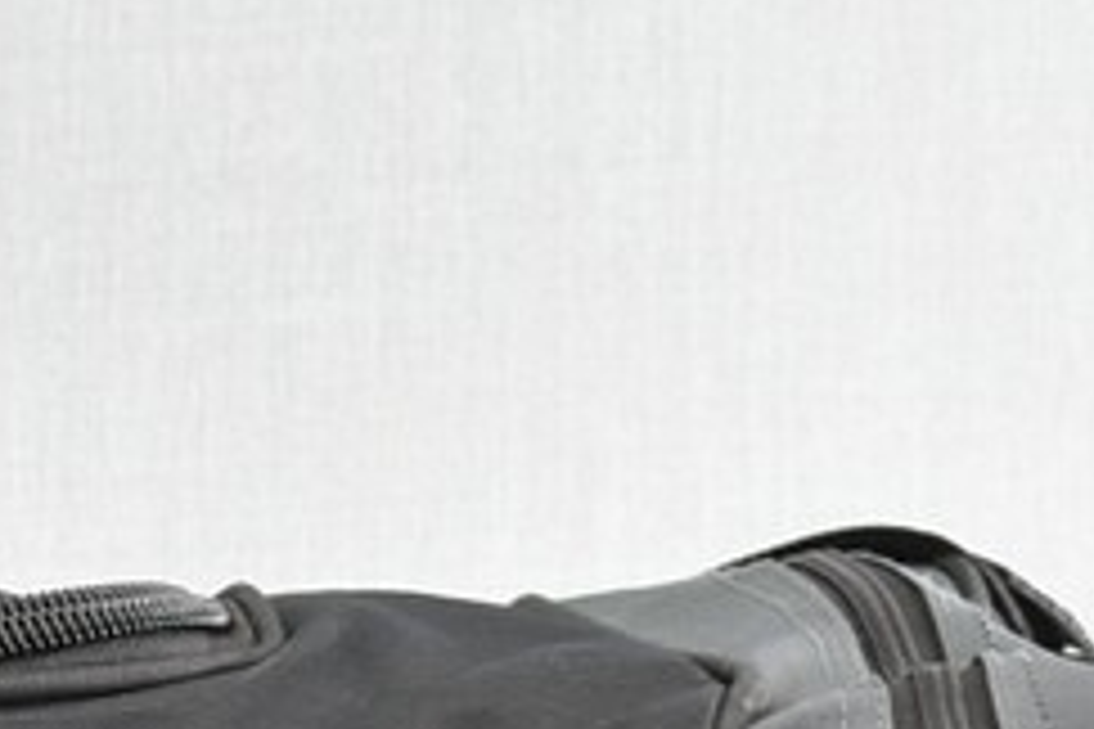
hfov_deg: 7.8
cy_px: 1026
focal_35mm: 253
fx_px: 7688
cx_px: -1139
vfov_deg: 5.4
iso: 100
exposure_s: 1.6
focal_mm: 32
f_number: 7.1
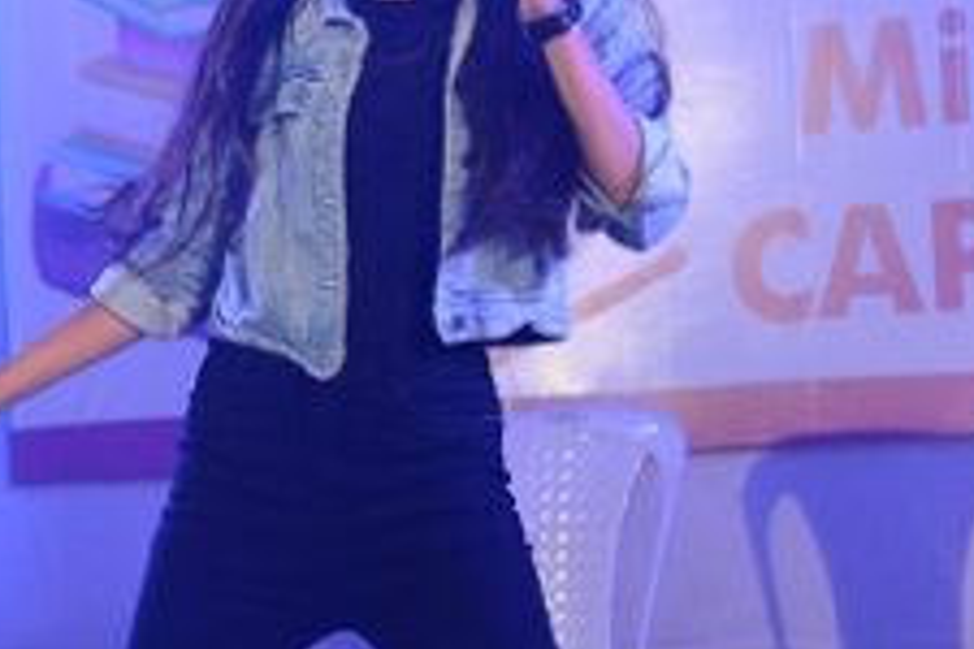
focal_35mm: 225
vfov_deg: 6.1
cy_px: 344
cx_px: -208
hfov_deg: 9.0
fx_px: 6087
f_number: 4
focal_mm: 66
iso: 1600
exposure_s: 1/400
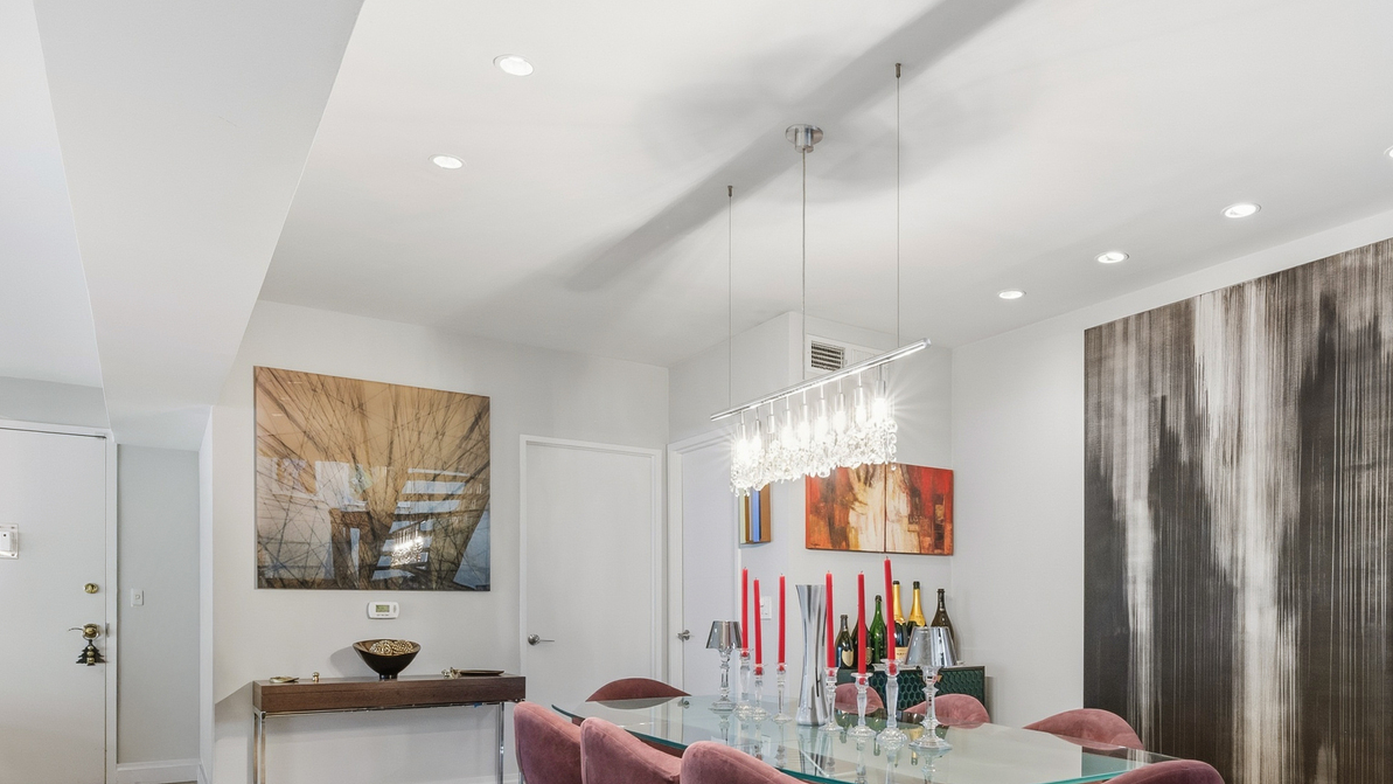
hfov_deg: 72.9
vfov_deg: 44.1
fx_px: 923
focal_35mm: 25
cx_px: 863
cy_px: 611
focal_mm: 15
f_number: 8
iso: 500
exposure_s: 1/15
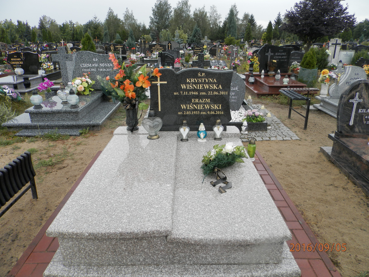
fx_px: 266
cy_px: 138
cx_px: 184
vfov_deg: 54.9
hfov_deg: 69.4
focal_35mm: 25
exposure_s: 1/250
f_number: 3.1
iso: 80
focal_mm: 4.5
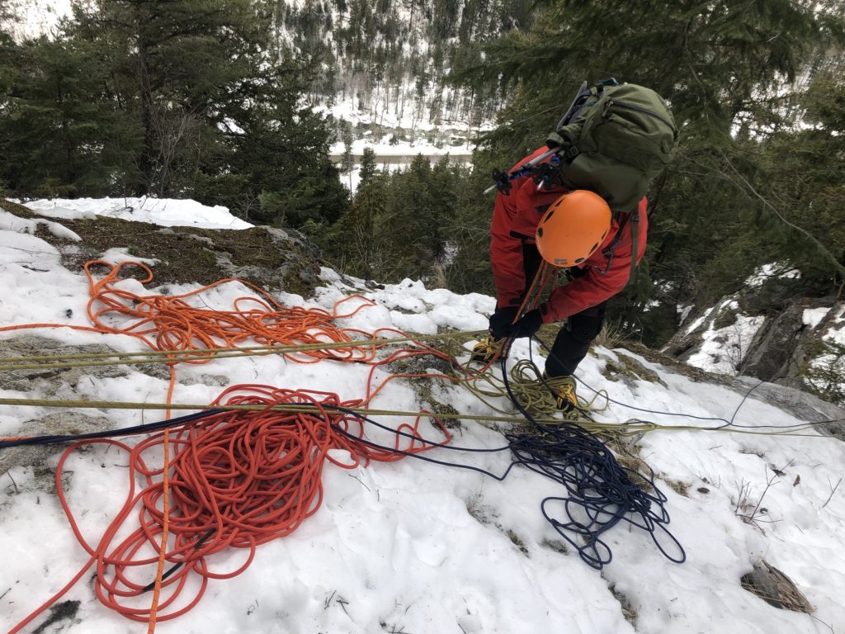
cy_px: 317
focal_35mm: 28
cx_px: 422
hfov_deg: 63.4
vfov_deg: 49.7
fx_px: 683
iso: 20
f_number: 1.8
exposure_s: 1/223
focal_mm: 3.99
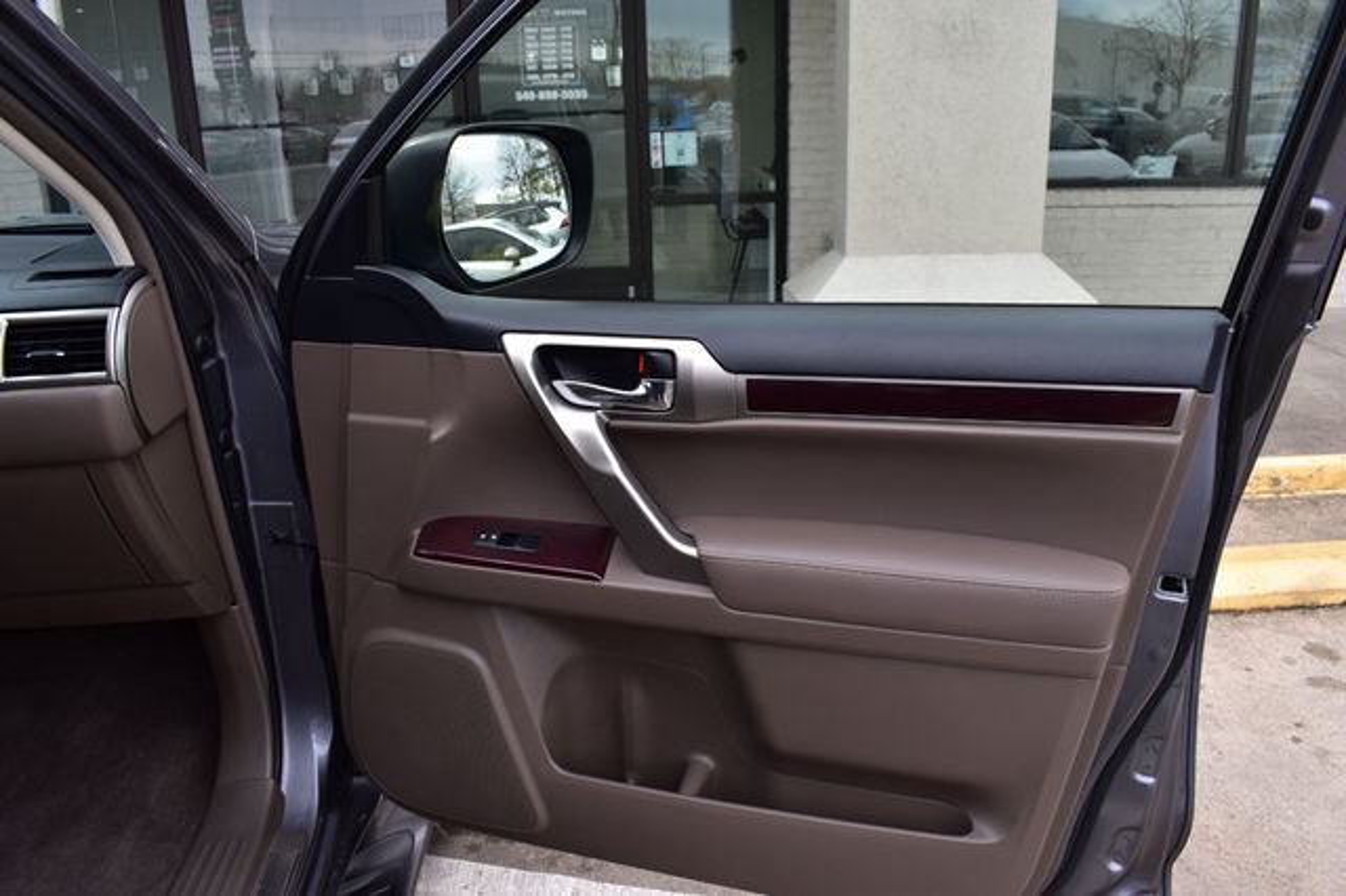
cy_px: 448
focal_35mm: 27
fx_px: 1009
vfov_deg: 47.9
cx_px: 673
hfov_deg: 67.4
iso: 400
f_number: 10
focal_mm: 18
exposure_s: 1/160
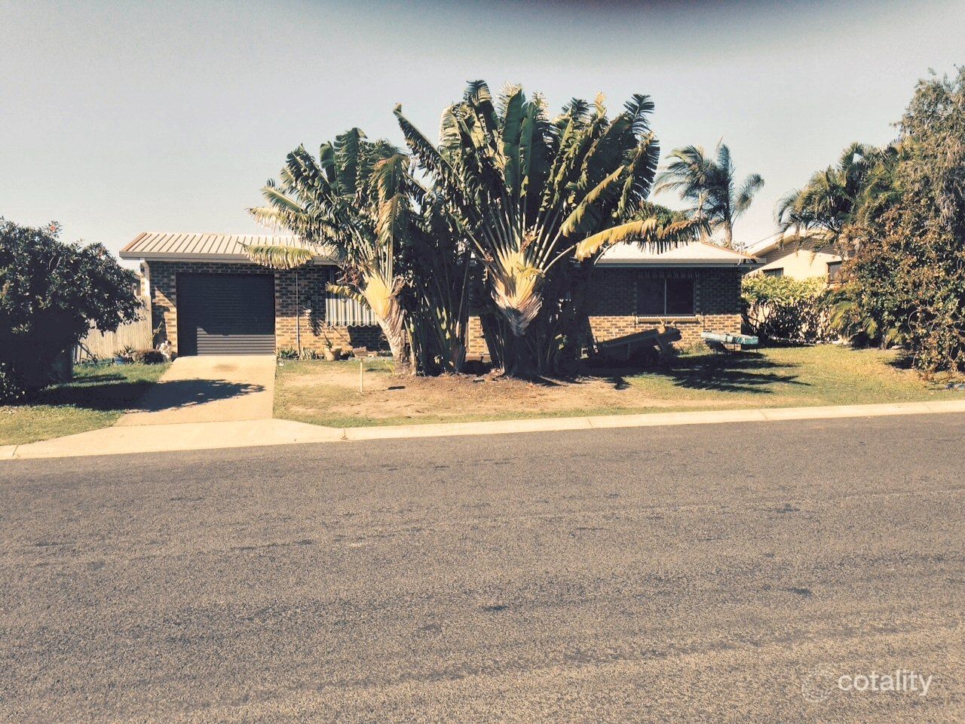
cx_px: 482
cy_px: 362
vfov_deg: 42.9
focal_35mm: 33
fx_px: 920
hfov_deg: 55.4
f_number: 2.4
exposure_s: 1/1043
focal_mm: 4.12
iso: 50
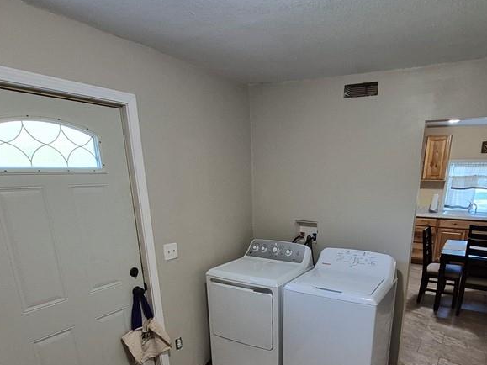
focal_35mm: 23
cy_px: 277
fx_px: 324
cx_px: 290
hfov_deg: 73.2
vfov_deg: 55.8
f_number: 2.2
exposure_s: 1/60
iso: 640
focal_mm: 1.74
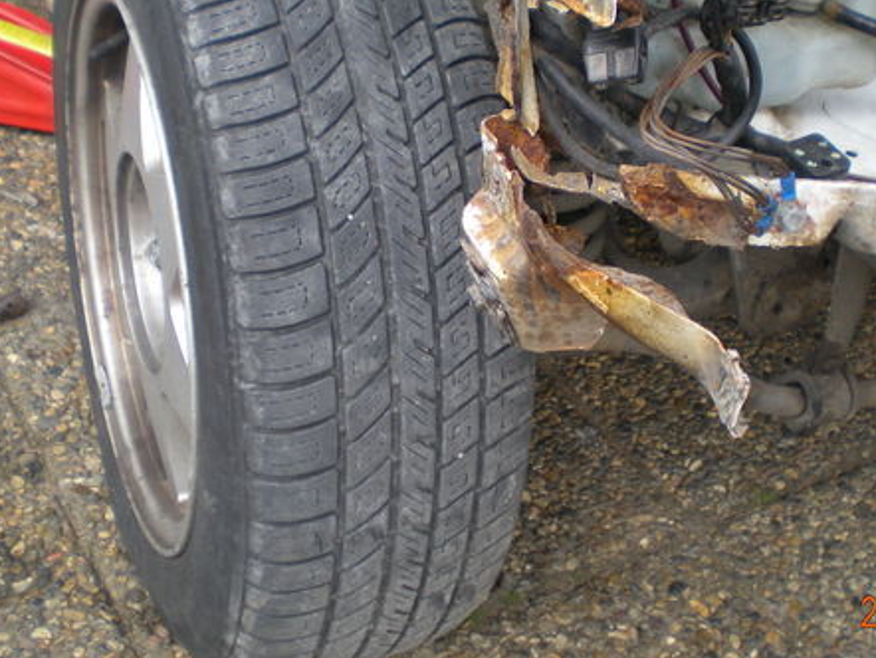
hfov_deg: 34.9
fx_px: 1393
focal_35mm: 55
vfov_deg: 26.5
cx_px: 497
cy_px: 236
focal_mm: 6.3
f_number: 3.1
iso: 64
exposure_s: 1/88
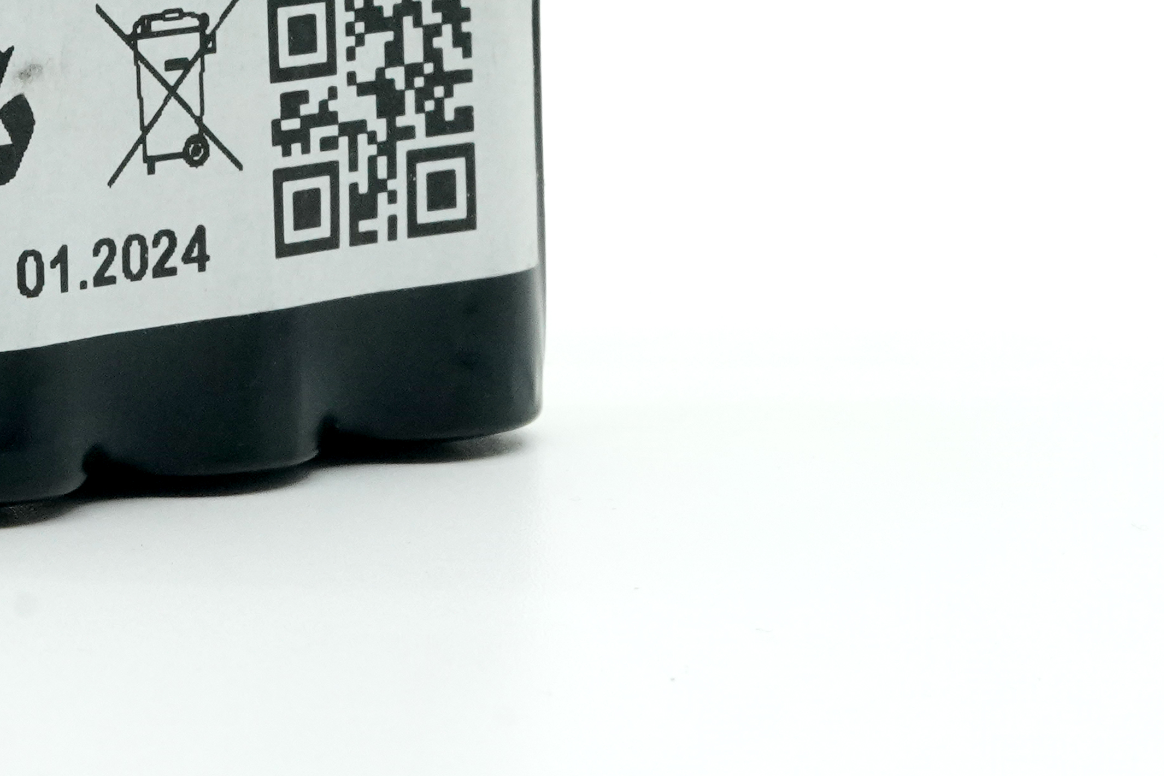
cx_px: 90
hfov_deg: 11.2
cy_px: -81
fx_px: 5885
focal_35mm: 182
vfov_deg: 7.5
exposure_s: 1/100
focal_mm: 50
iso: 1600
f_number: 14
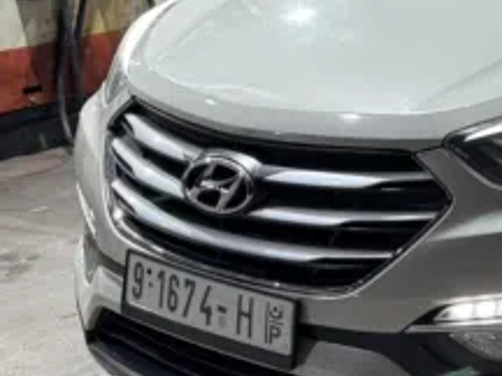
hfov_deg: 24.2
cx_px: 641
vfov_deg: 19.3
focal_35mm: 71
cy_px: -102
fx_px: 1030
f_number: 1.78
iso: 320
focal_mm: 6.76
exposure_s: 1/50
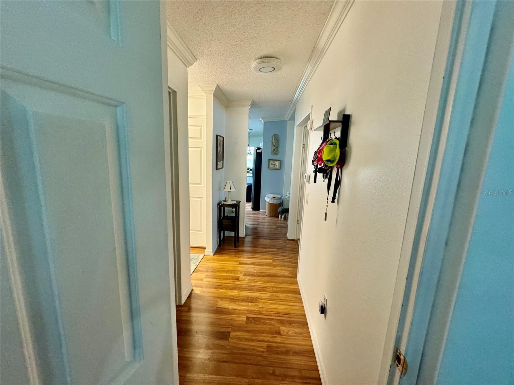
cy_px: 192
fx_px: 208
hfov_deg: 102.1
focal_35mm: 14
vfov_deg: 85.7
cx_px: 257
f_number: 2.2
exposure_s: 1/60
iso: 400
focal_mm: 2.22
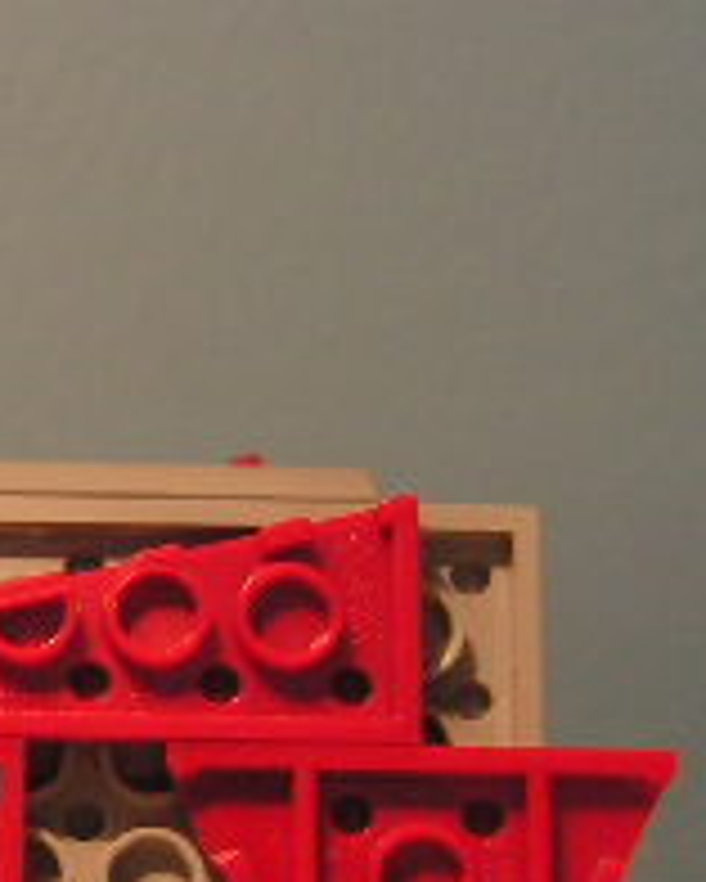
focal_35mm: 159
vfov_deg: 12.0
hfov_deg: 9.4
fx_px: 4150
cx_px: -445
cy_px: 792
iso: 125
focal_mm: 8.4
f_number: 3.2
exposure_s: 1/40
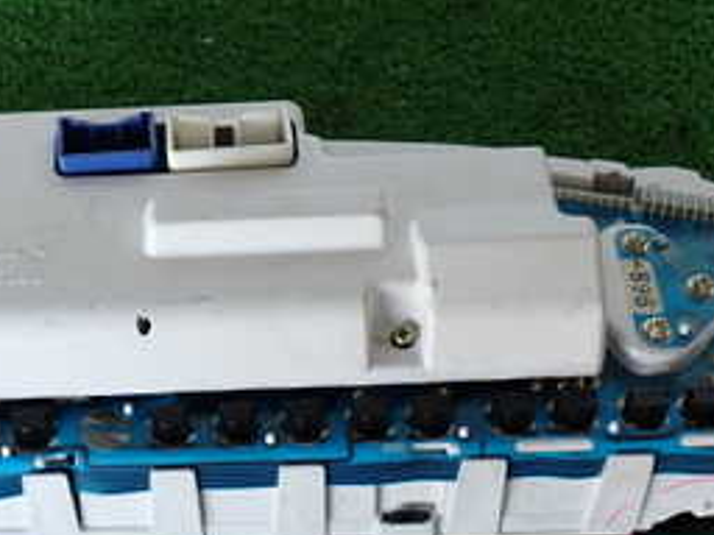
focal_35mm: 75
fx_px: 1547
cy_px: 312
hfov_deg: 25.6
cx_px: 167
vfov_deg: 19.6
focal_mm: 5.79
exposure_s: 1/60
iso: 160
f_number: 2.4
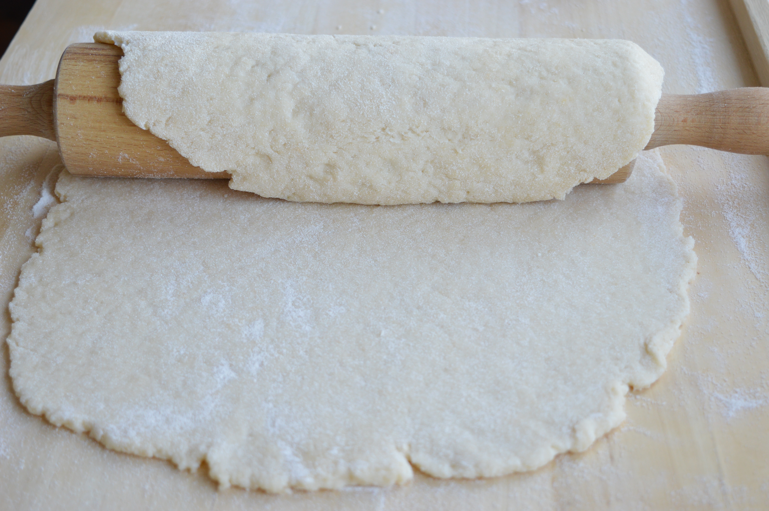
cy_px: 256
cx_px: 384
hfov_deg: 35.1
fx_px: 1216
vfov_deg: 23.7
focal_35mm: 57
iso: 400
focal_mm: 38
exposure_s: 1/60
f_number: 4.8
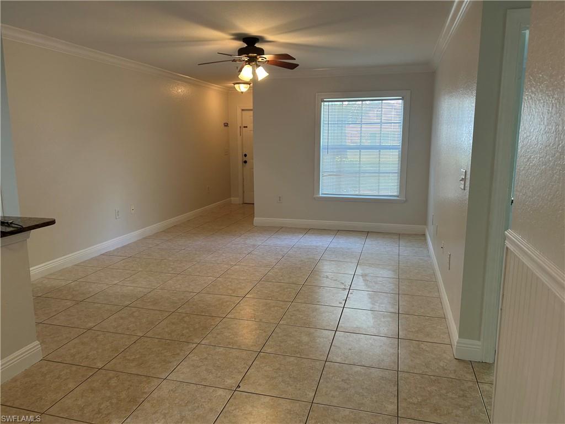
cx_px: 282
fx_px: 424
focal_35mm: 26
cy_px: 212
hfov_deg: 67.3
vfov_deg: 53.1
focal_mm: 5.7
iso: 100
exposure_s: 1/60
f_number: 1.5
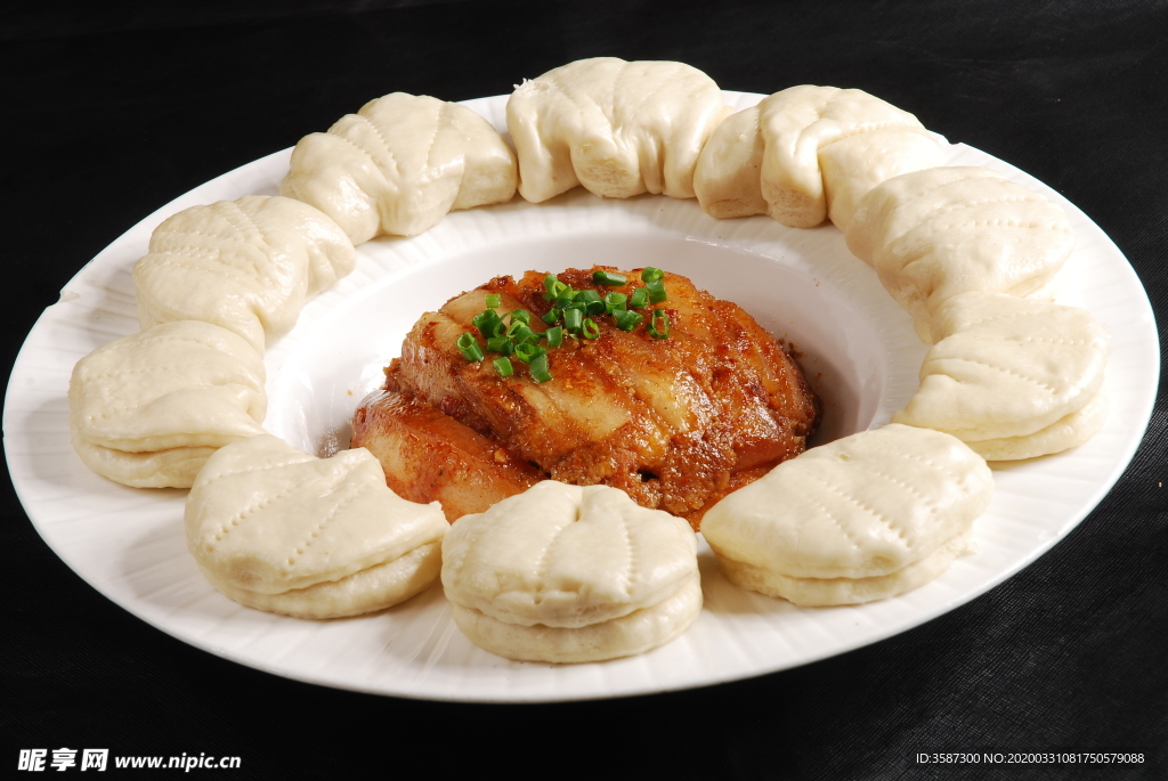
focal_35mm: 105
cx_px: 584
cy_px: 390
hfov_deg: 19.4
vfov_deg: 13.1
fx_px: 3410
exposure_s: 1/125
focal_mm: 70
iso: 100
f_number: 16
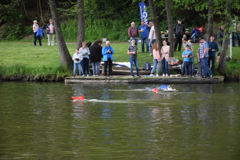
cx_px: 120
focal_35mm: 128
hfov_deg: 16.1
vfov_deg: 10.8
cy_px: 80
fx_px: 850
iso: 3200
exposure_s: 1/400
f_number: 5.3
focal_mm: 85
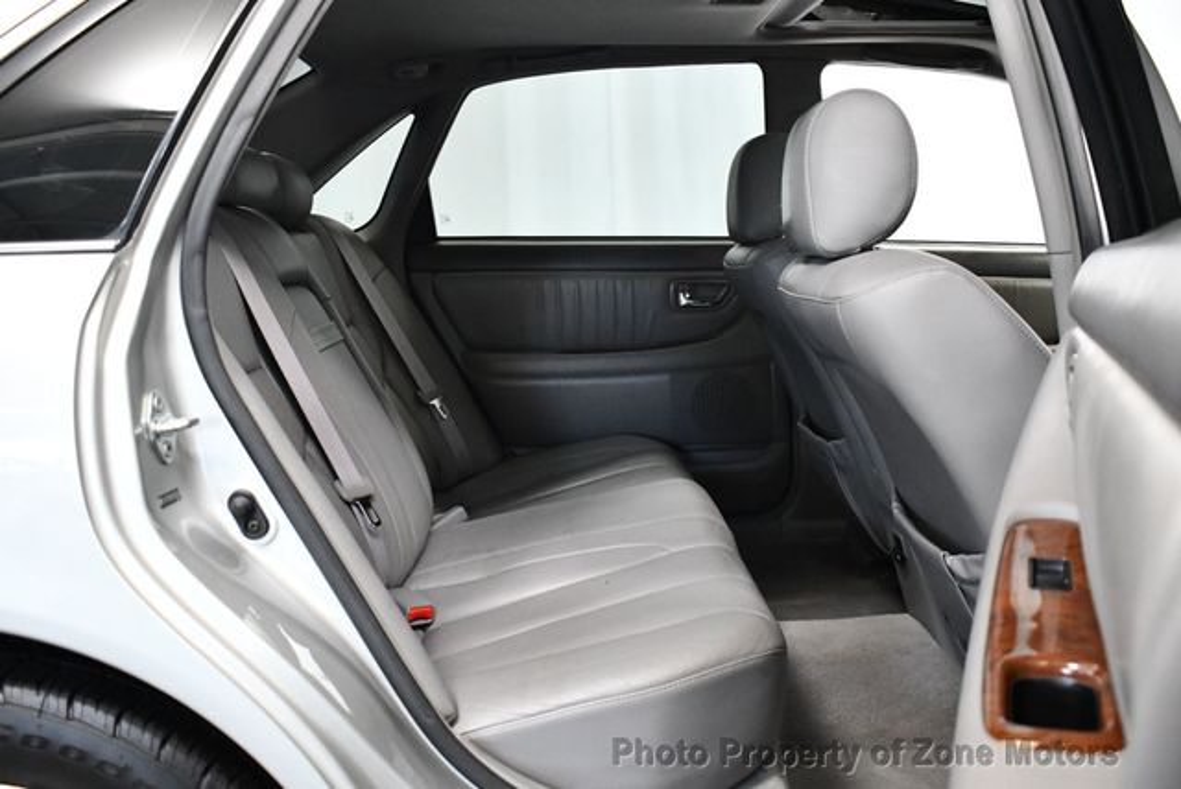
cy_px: 394
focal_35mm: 36
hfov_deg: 53.1
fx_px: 1182
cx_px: 590
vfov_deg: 36.9
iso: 3200
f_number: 3.5
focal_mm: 18
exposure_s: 1/125
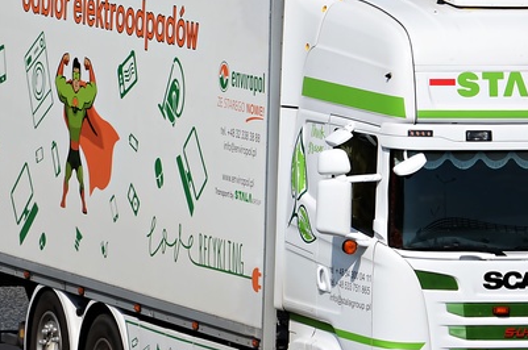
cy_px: 216
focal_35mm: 538
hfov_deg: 3.8
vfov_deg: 2.5
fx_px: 7878
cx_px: 332
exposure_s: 1/640
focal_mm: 180
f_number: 8
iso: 125
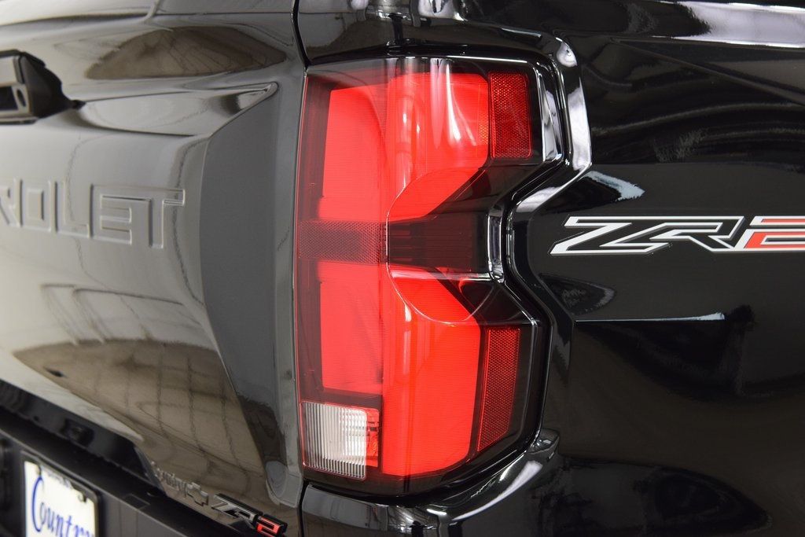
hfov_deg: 31.9
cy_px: 268
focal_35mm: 63
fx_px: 1409
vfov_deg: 21.6
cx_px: 402
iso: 1250
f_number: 6.3
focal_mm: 42
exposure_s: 1/15
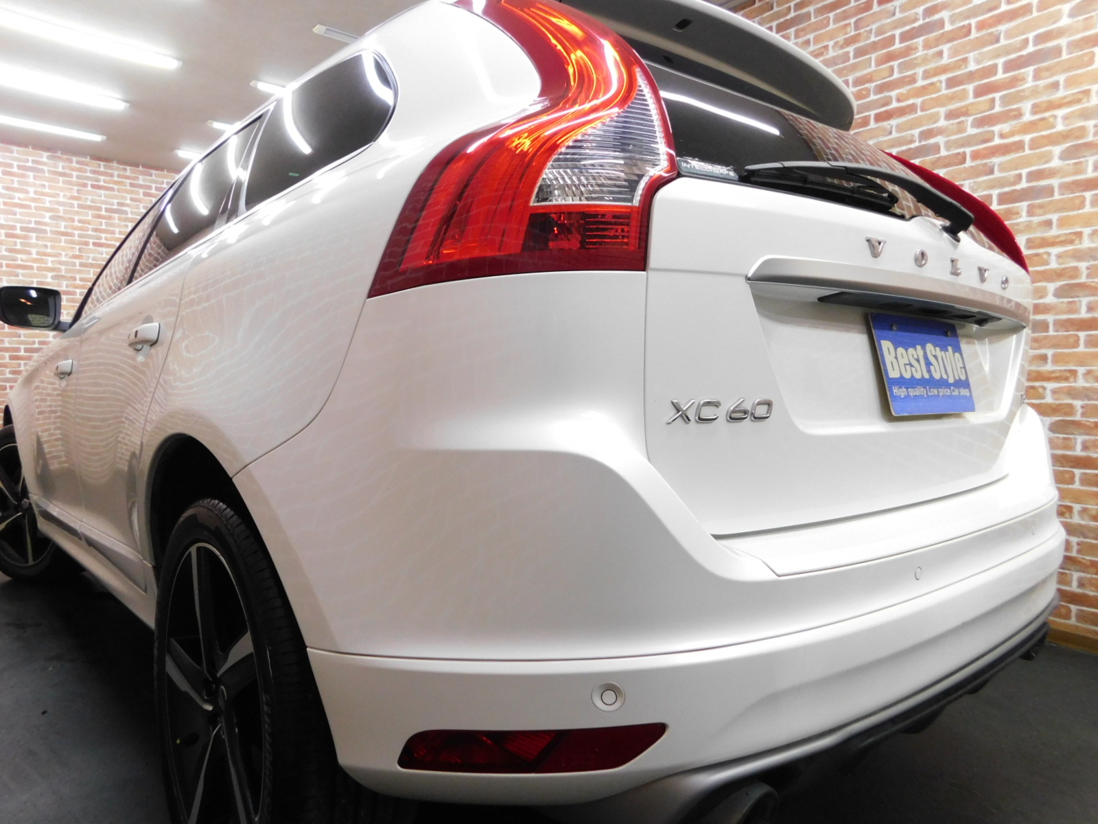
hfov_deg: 73.9
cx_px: 549
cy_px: 412
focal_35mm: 23
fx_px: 730
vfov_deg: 58.9
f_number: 3
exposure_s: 1/30
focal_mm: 4
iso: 320
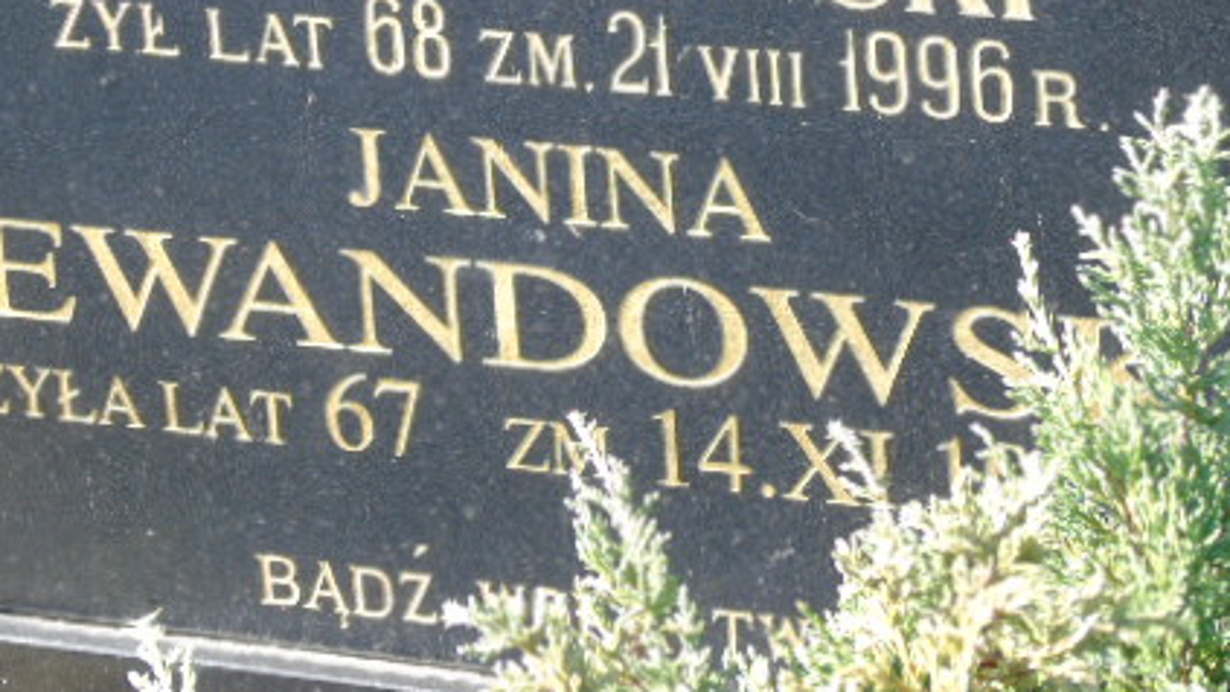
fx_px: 5806
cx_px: 596
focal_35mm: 178
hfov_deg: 12.1
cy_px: 35
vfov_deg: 6.8
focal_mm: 19
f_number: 4.4
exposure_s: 1/60
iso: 80
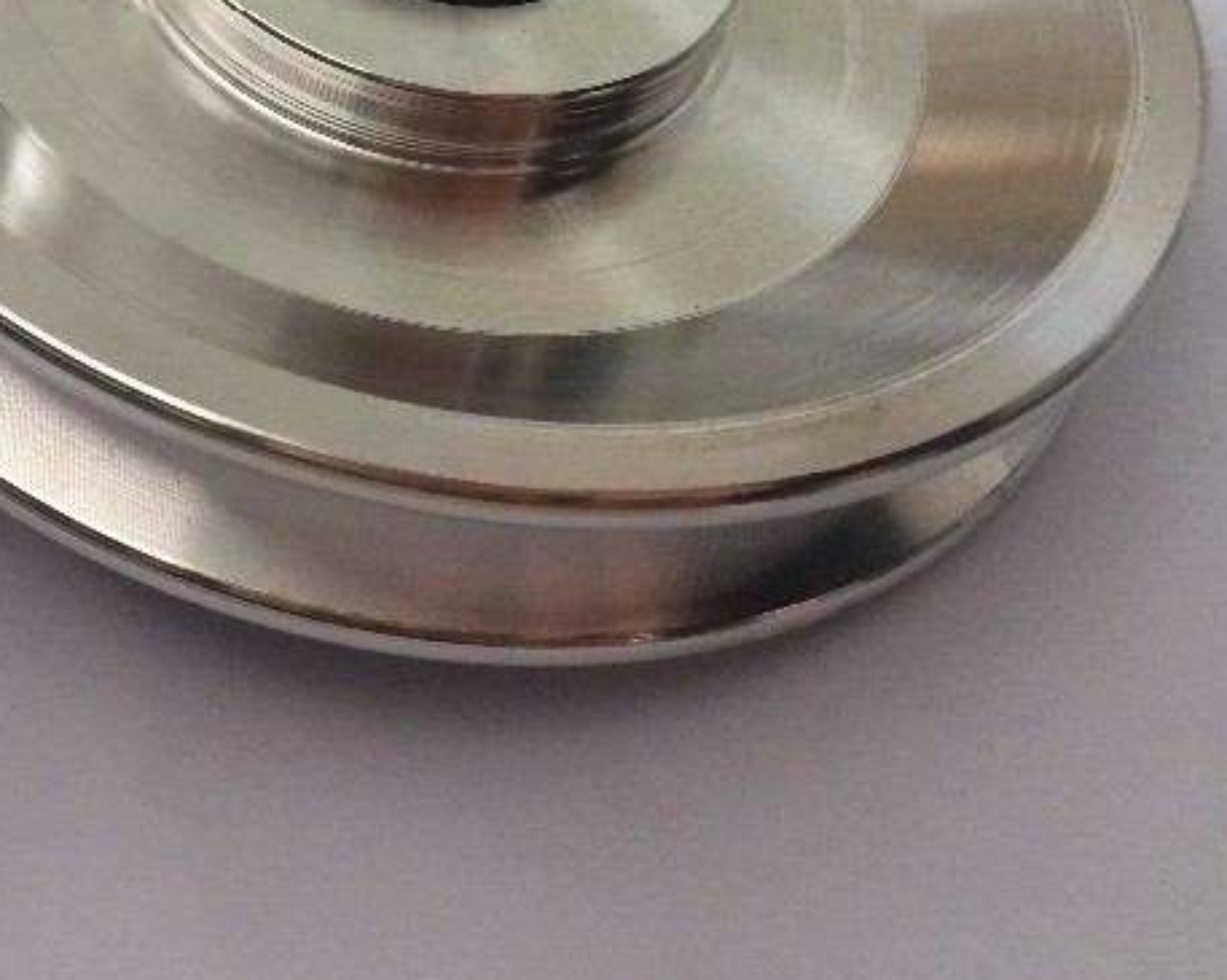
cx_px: -43
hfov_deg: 28.3
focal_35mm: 62
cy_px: 177
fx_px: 2250
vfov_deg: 24.1
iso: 250
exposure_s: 1/33
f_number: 2.2
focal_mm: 4.15
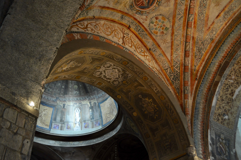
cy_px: 80
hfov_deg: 46.4
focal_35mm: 42
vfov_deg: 31.8
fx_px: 281
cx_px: 120
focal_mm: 28
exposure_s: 1/30
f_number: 4.5
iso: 800
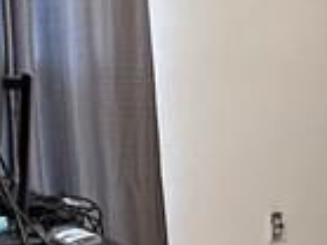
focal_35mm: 103
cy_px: 177
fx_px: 972
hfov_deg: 19.1
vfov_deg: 14.3
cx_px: 155
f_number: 2.2
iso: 640
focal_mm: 2.22
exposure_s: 1/60
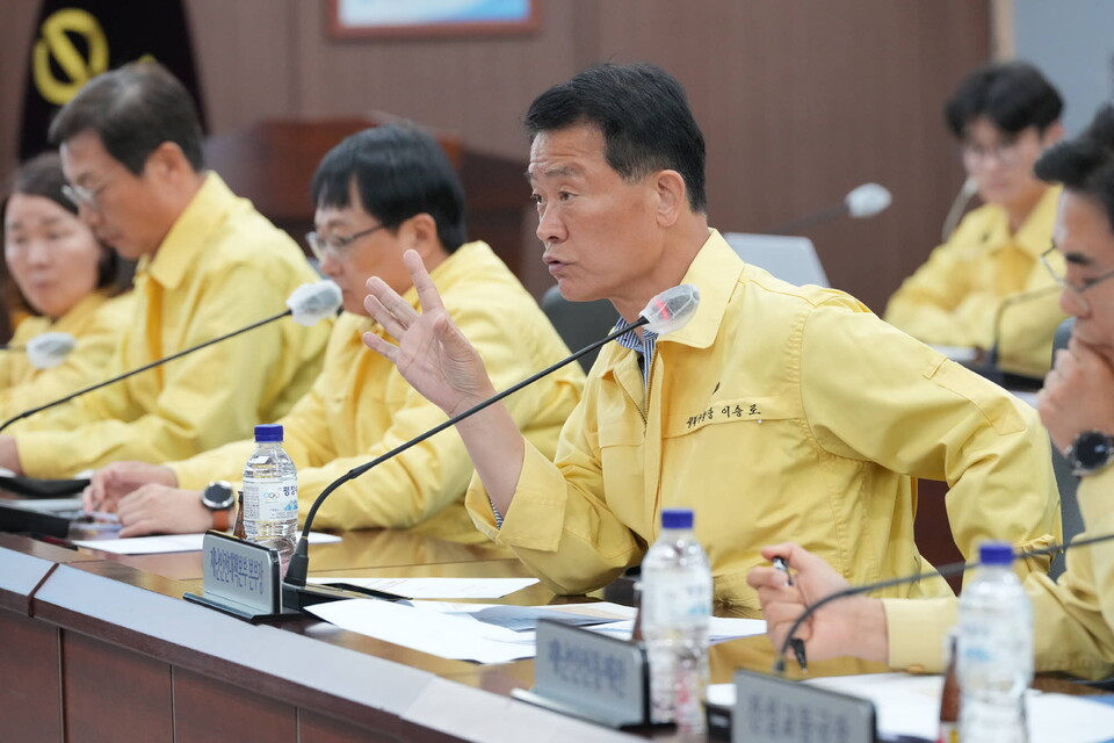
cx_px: 557
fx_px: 6003
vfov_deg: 7.1
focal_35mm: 194
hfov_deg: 10.6
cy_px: 372
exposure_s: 1/160
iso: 4000
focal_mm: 194
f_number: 5
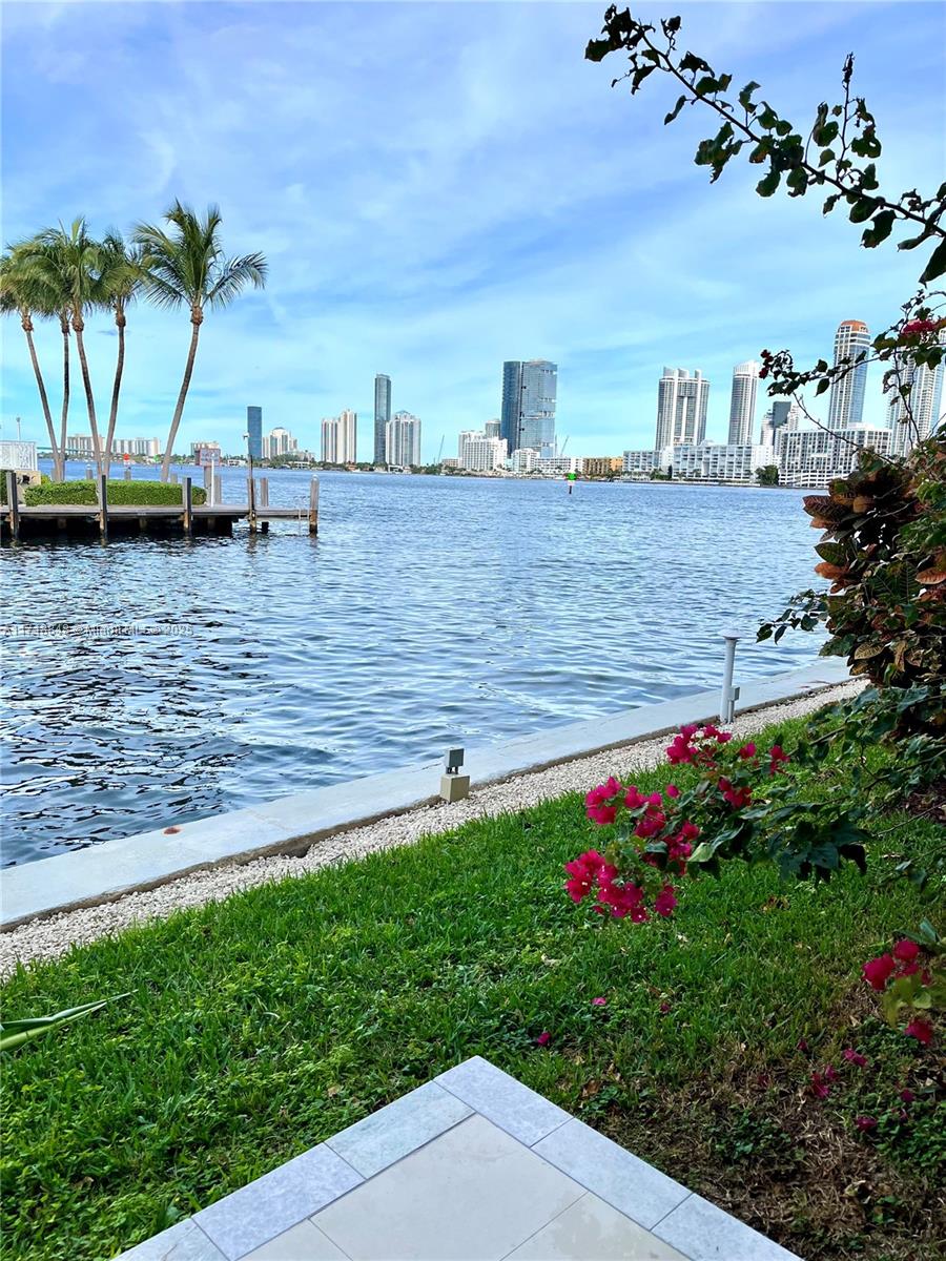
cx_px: 473
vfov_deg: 67.3
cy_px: 630
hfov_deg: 53.1
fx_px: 947
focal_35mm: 26
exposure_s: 1/3745
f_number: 1.6
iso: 50
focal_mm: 5.1
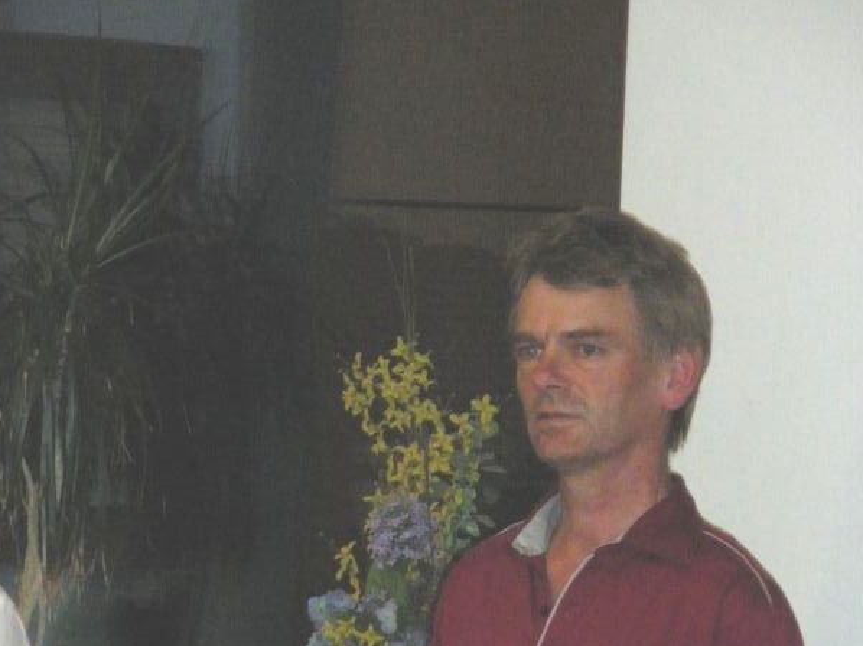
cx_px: 432
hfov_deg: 8.2
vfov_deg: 6.2
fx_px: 6006
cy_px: 525
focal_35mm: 241
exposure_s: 1/250
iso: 800
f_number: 5.6
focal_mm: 31.5
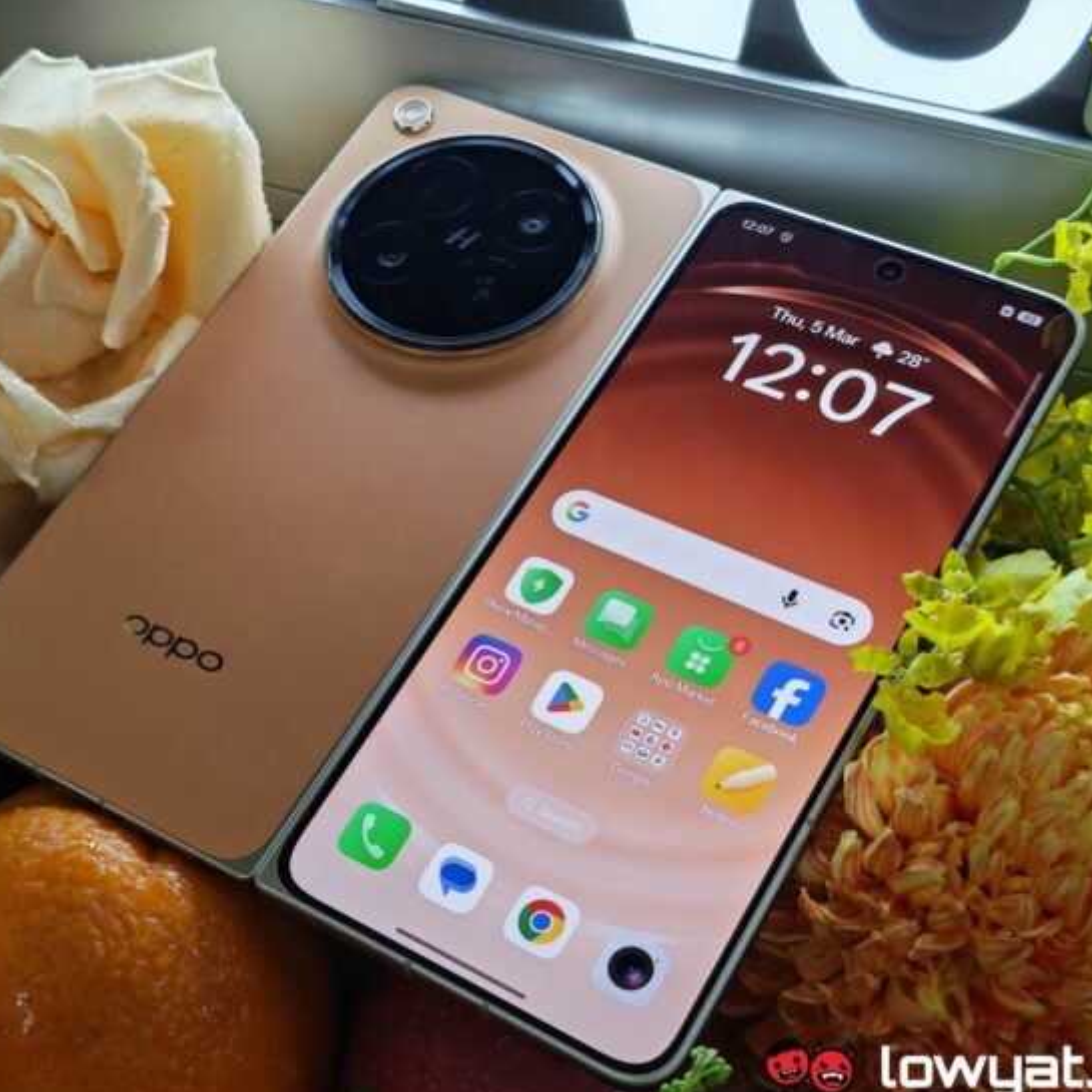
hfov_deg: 30.5
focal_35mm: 56
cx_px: 471
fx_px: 1999
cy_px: 560
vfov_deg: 30.6
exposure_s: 1/240
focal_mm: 5.4
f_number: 1.6
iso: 50
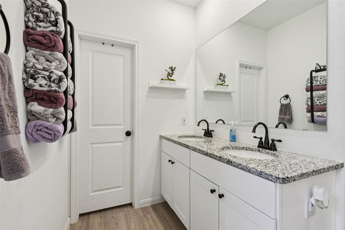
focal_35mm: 16
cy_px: 115
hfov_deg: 96.7
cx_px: 172
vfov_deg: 73.7
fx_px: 153
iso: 400
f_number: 8
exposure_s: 1/15
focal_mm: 16
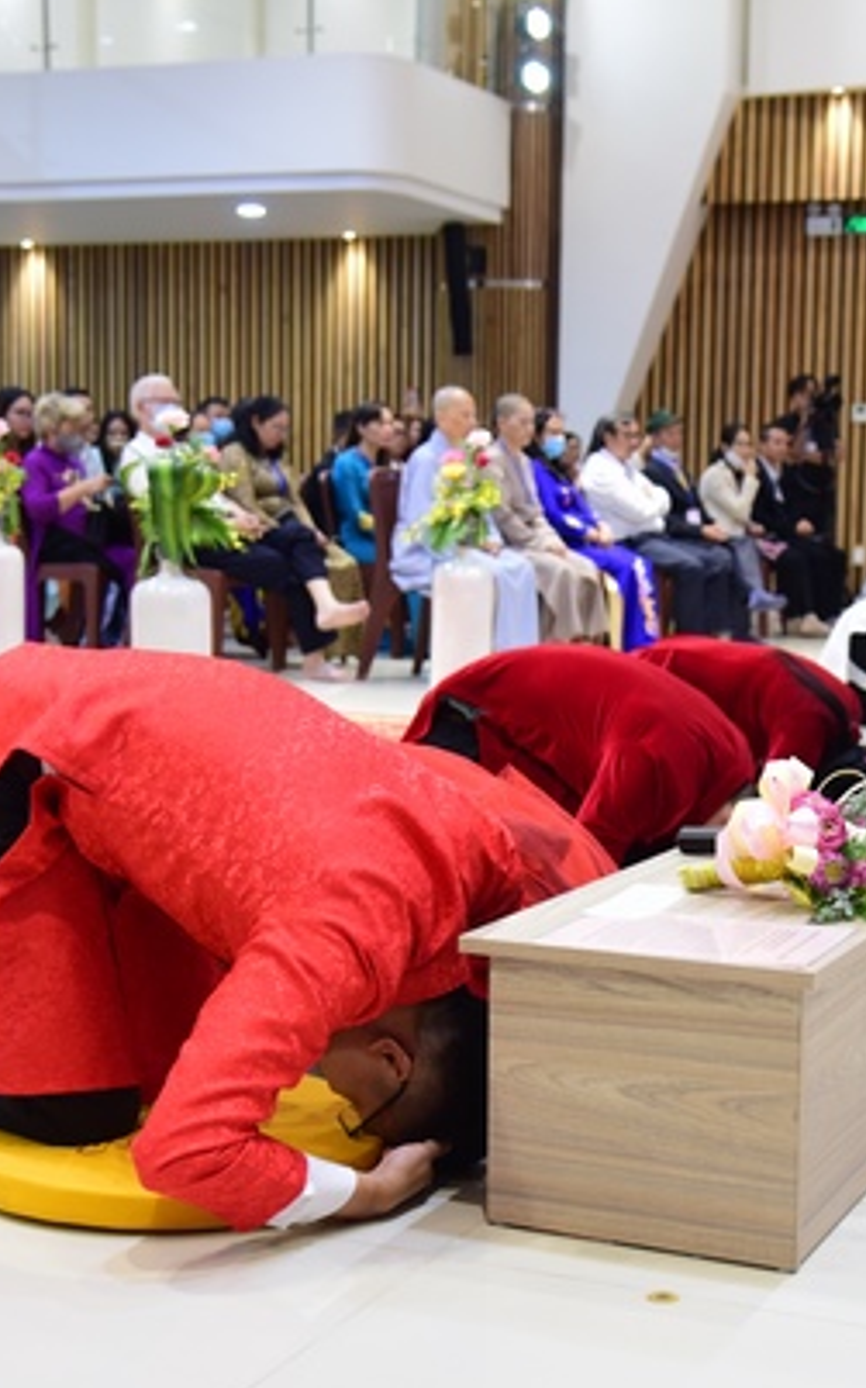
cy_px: 691
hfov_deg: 22.9
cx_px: 642
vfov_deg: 36.3
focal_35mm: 56
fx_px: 2116
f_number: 4
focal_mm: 34
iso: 800
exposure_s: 1/40
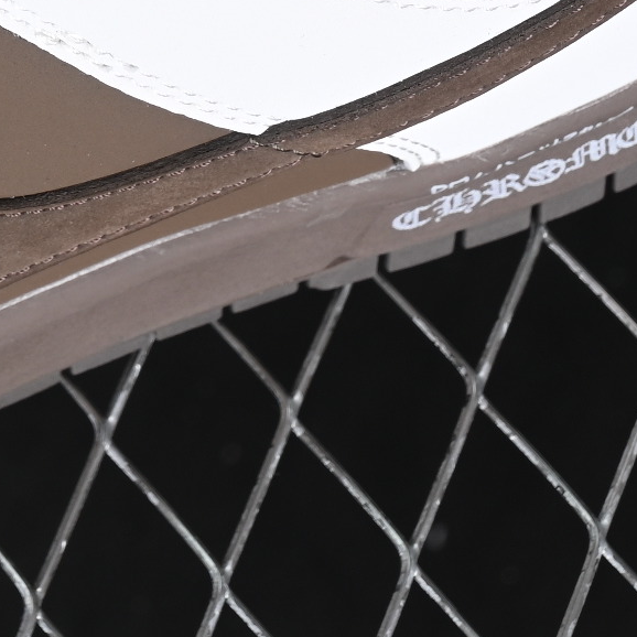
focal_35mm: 307
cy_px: -316
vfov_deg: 5.7
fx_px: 6392
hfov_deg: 5.6
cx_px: -327
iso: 160
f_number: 6.3
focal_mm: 50
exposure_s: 1/50
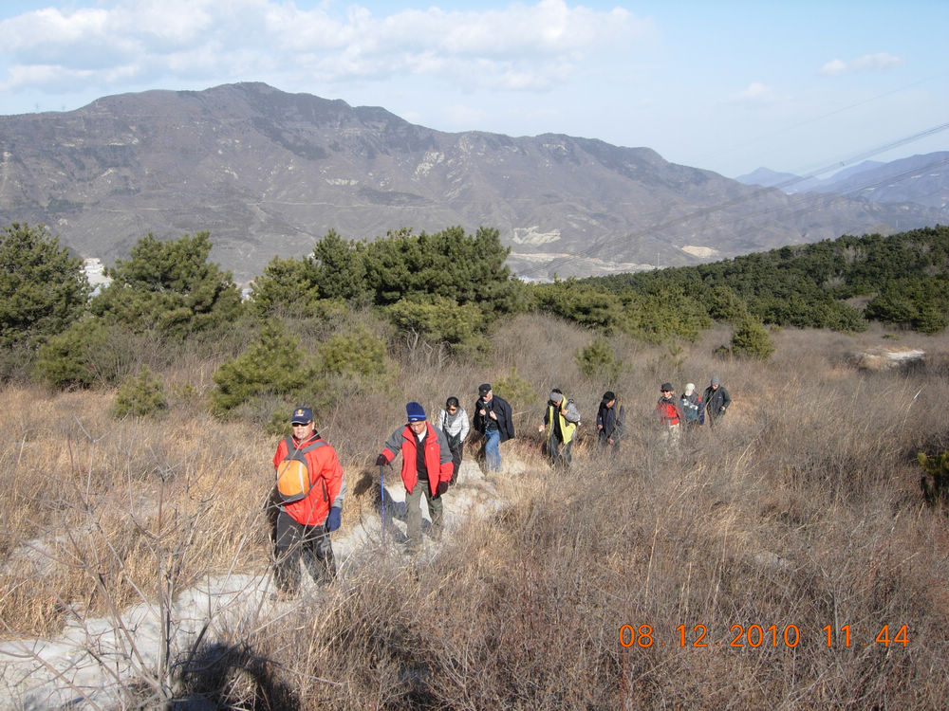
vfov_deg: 39.7
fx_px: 987
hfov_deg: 51.4
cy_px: 356
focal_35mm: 36
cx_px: 474
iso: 50
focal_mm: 7.5
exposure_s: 1/296
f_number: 5.4
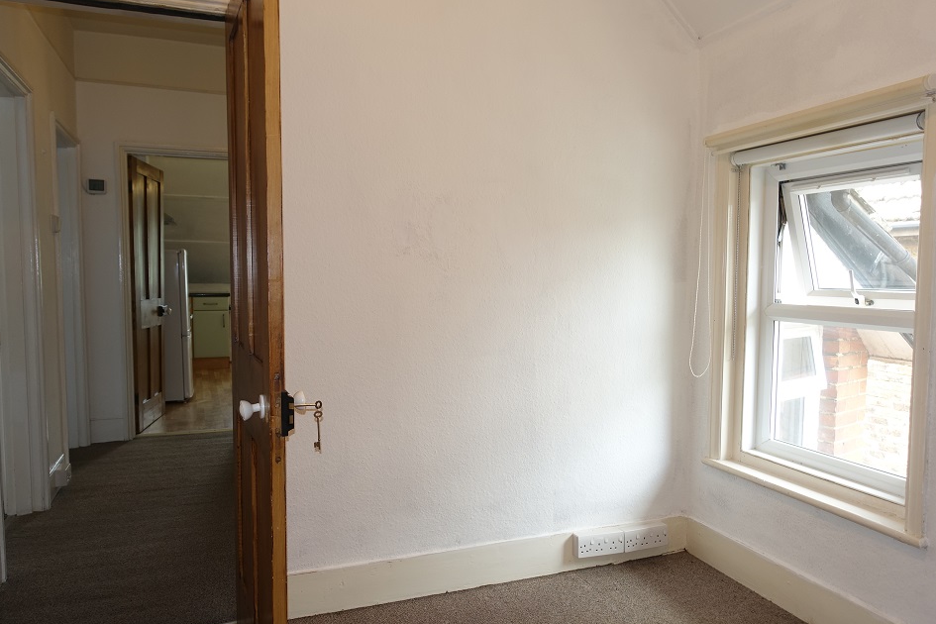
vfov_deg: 49.5
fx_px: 676
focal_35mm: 26
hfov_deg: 69.4
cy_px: 321
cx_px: 460
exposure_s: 1/40
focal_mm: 8.8
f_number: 2.8
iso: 125
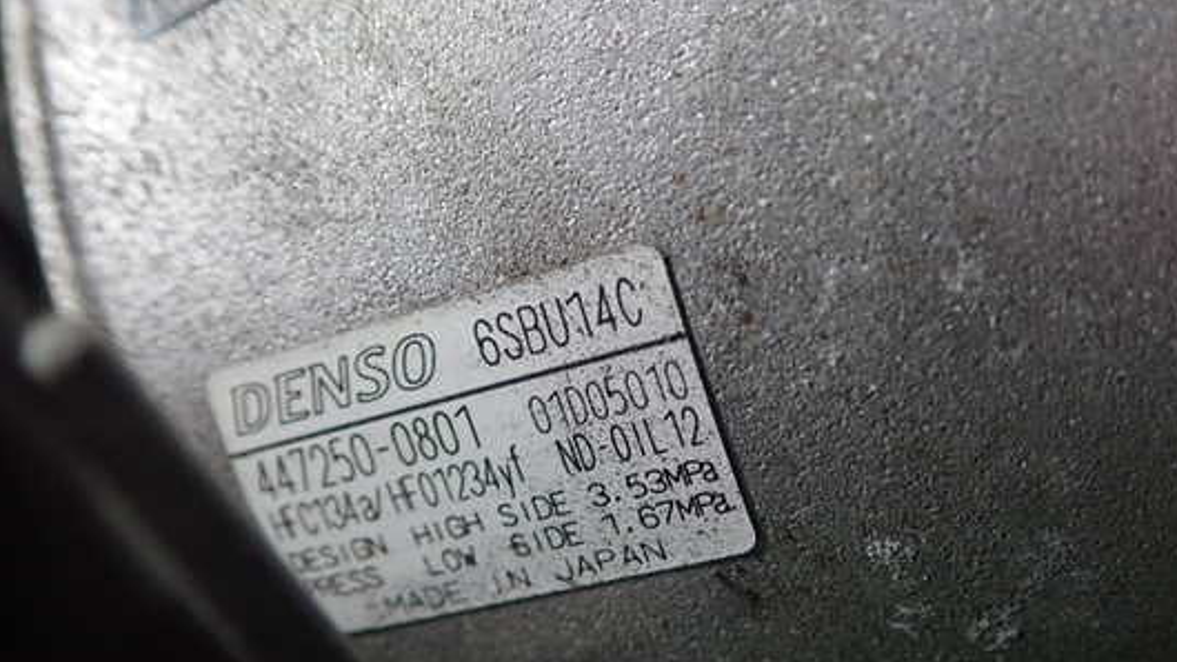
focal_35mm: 37
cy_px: 369
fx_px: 1155
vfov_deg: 32.0
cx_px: 628
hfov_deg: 54.0
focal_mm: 5.5
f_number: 2.3
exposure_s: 1/125
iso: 500
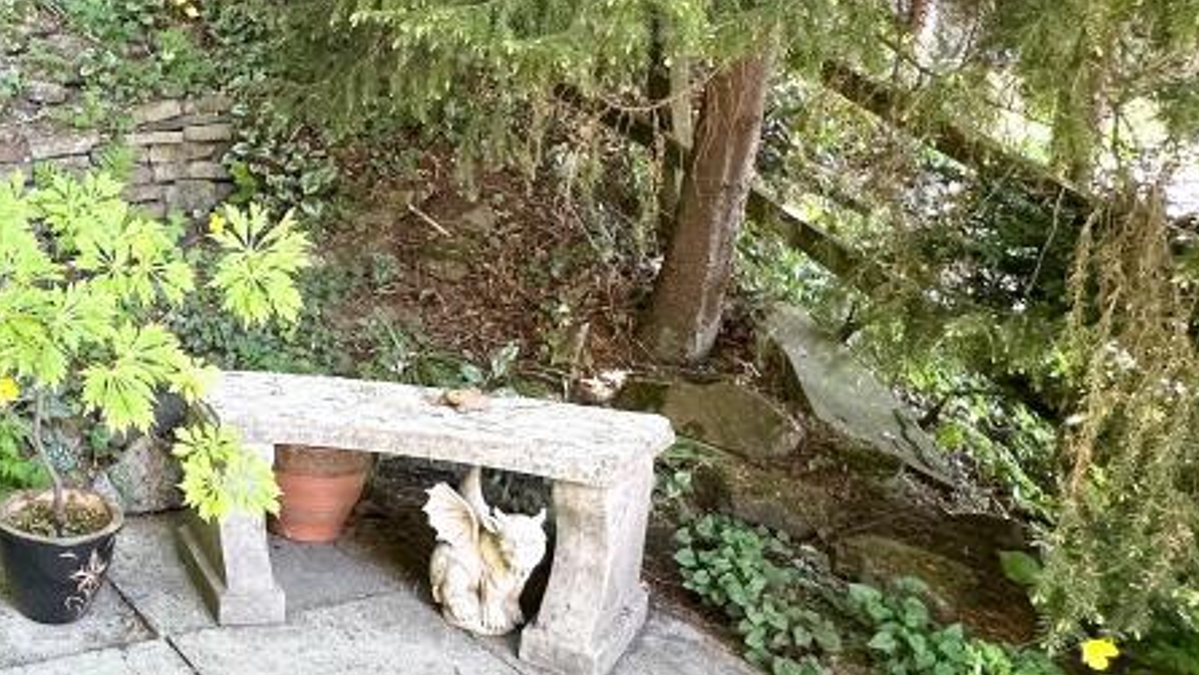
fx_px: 1113
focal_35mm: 35
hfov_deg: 48.0
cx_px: 32
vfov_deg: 33.5
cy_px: 245
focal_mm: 2.22
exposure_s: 1/99
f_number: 2.2
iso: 125
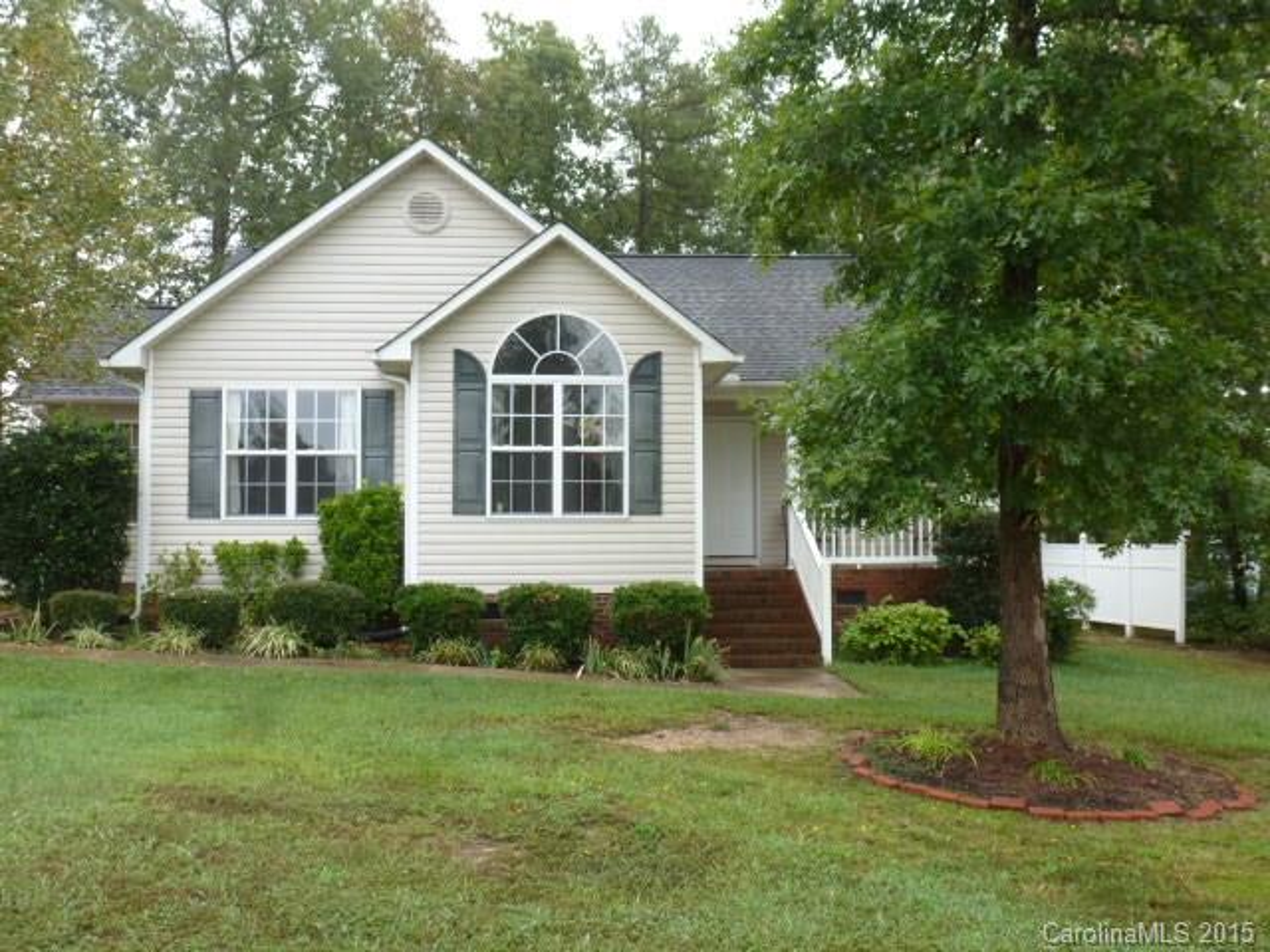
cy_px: 476
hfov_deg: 55.4
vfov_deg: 42.9
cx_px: 635
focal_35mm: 33
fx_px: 1211
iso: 100
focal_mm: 5.9
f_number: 4
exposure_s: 1/125
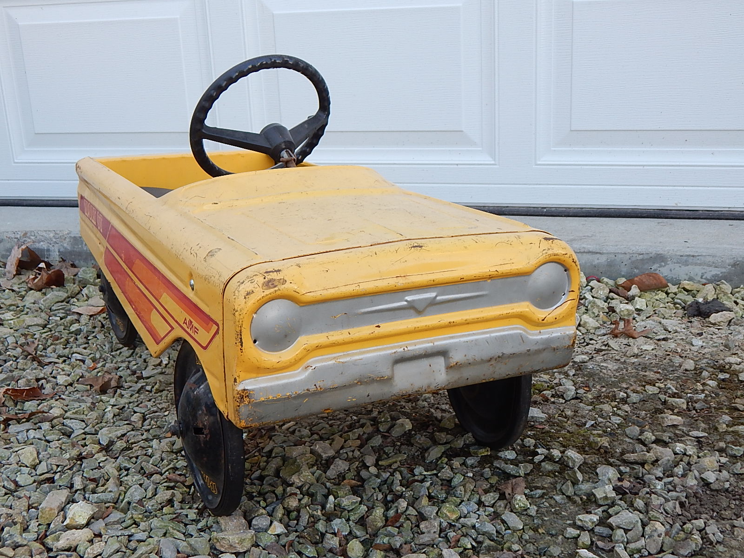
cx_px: 372
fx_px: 924
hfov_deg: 43.9
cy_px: 279
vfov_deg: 33.6
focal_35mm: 43
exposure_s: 1/100
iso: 125
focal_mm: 7.7
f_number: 3.6
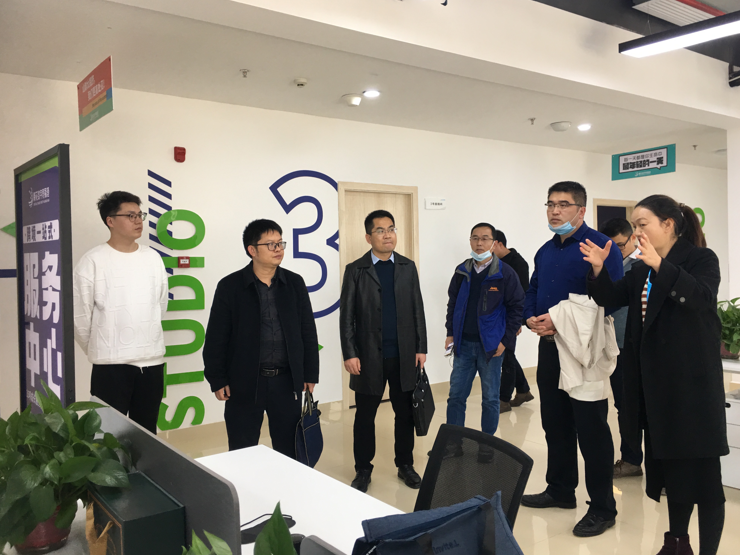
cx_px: 380
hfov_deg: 60.0
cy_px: 272
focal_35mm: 30
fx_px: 641
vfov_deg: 46.8
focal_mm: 4.15
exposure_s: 1/33
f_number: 2.2
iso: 32
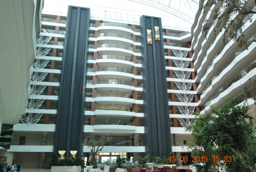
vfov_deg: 45.8
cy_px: 86
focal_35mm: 28
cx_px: 128
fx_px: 203
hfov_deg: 64.5
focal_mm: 19
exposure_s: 1/100
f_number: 5
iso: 200
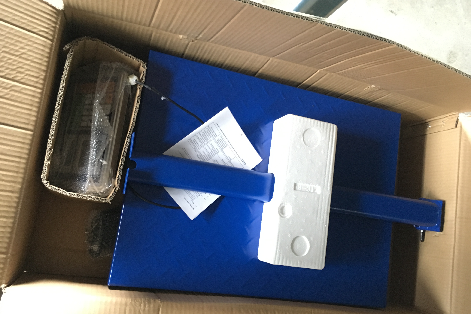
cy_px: 165
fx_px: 406
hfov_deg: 60.3
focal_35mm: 31
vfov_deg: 42.3
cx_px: 233
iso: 400
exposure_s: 1/17
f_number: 2.2
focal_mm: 4.15
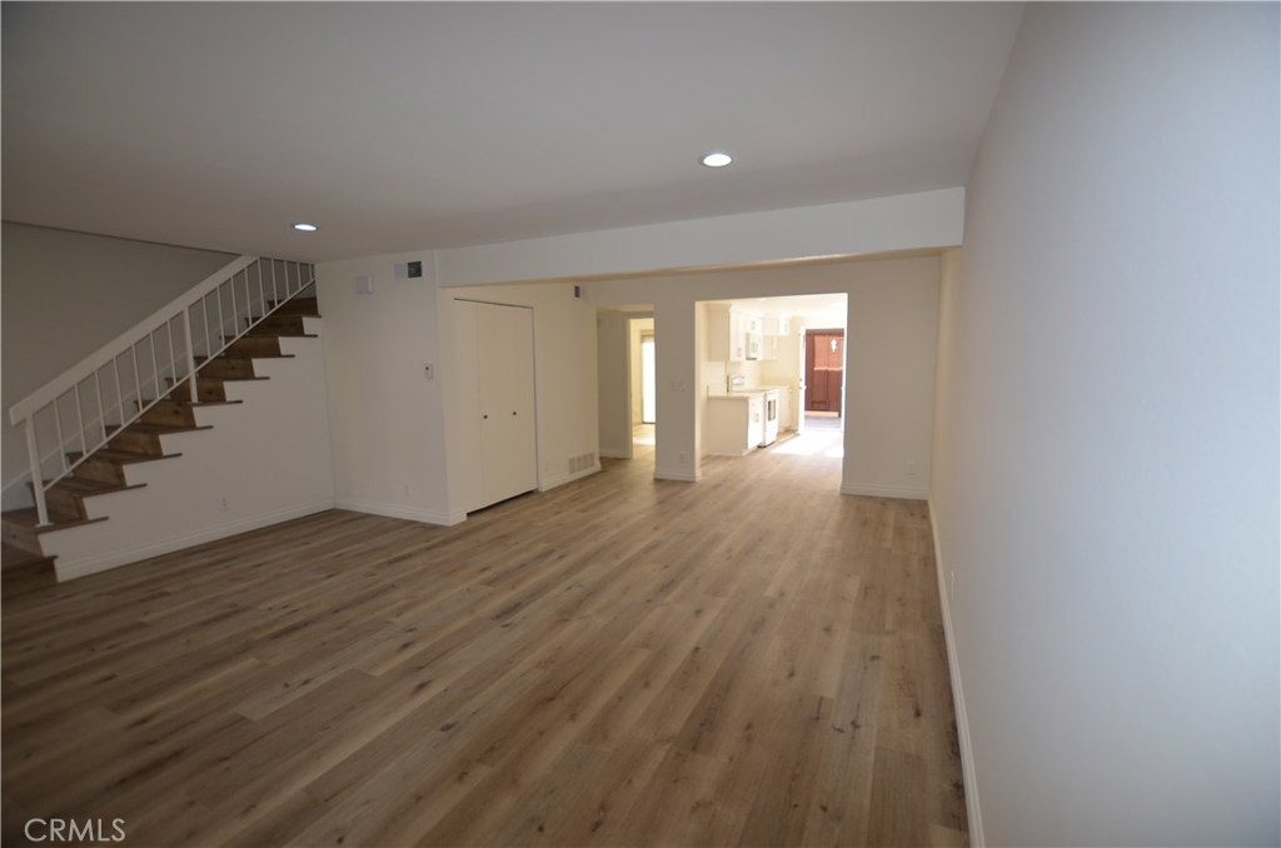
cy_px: 424
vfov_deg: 77.1
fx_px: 533
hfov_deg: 100.5
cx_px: 640
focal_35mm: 15
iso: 200
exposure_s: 1/200
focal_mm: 10
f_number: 3.5
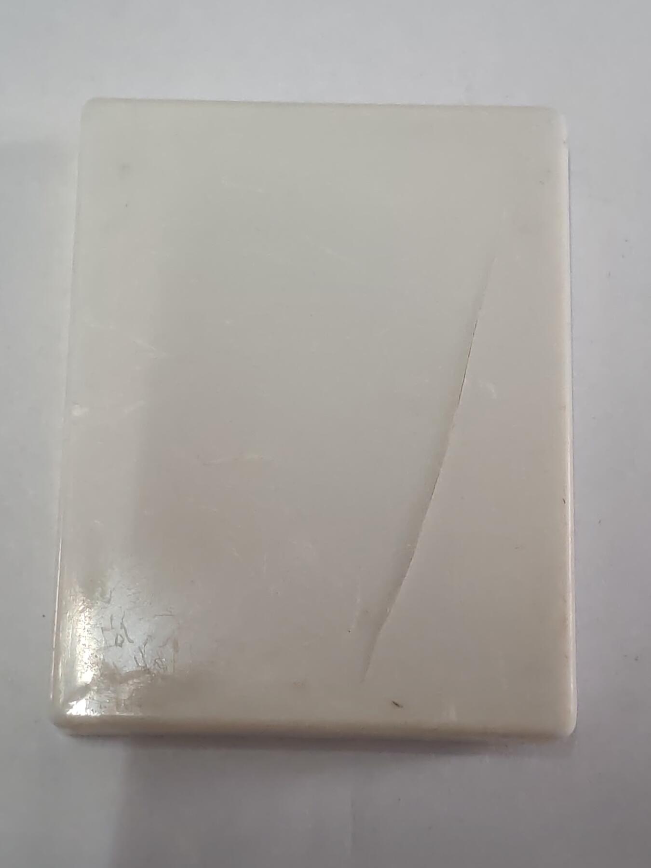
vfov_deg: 28.6
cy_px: 434
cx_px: 326
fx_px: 1705
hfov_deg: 21.6
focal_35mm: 68
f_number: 1.95
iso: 800
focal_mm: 5.52
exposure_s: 1/50
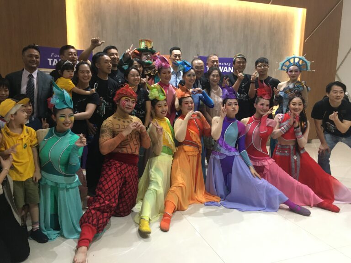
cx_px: 176
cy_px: 132
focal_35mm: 29
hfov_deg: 61.7
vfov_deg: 48.2
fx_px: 294
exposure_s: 1/20
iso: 200
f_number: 2.2
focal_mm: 4.15
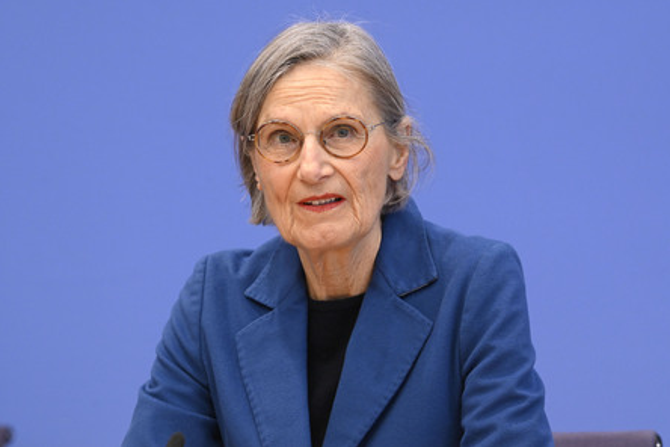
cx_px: 339
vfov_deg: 10.0
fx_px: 2550
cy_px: 224
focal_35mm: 137
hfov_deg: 15.0
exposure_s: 1/400
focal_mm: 135
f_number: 6.3
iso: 5000
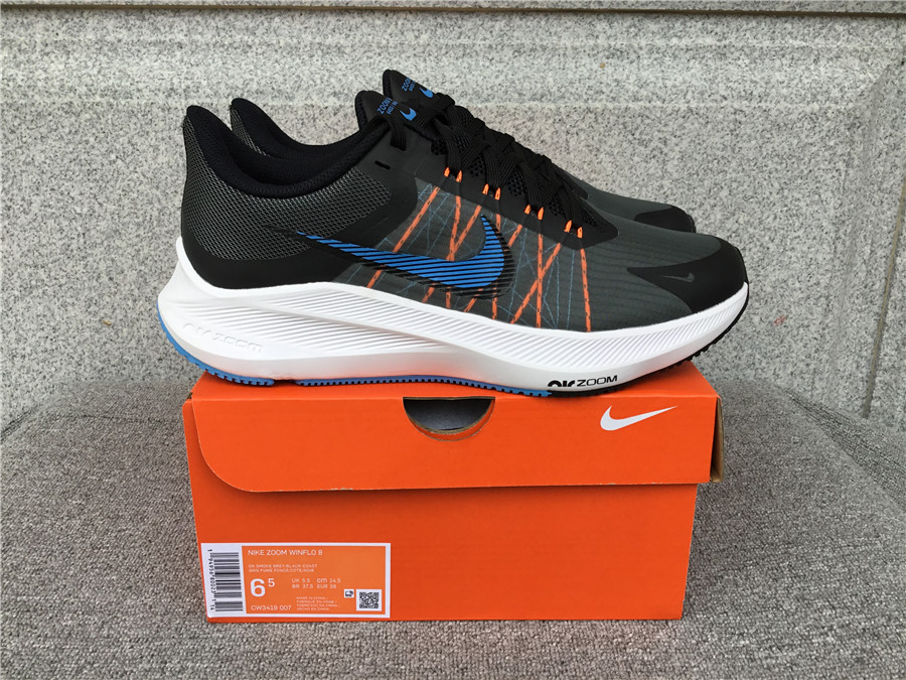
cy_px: 340
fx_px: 811
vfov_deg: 45.4
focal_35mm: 31
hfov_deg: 58.4
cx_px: 453
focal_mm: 3.3
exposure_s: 1/215
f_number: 2.4
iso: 25
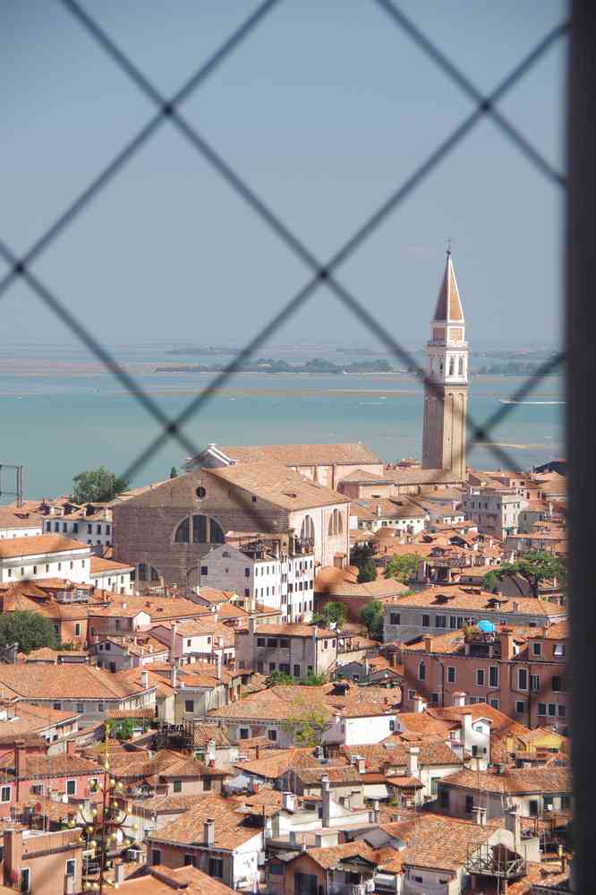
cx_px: 298
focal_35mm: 139
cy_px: 448
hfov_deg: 9.9
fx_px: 3452
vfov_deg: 14.8
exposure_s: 1/125
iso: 200
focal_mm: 92.5
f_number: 9
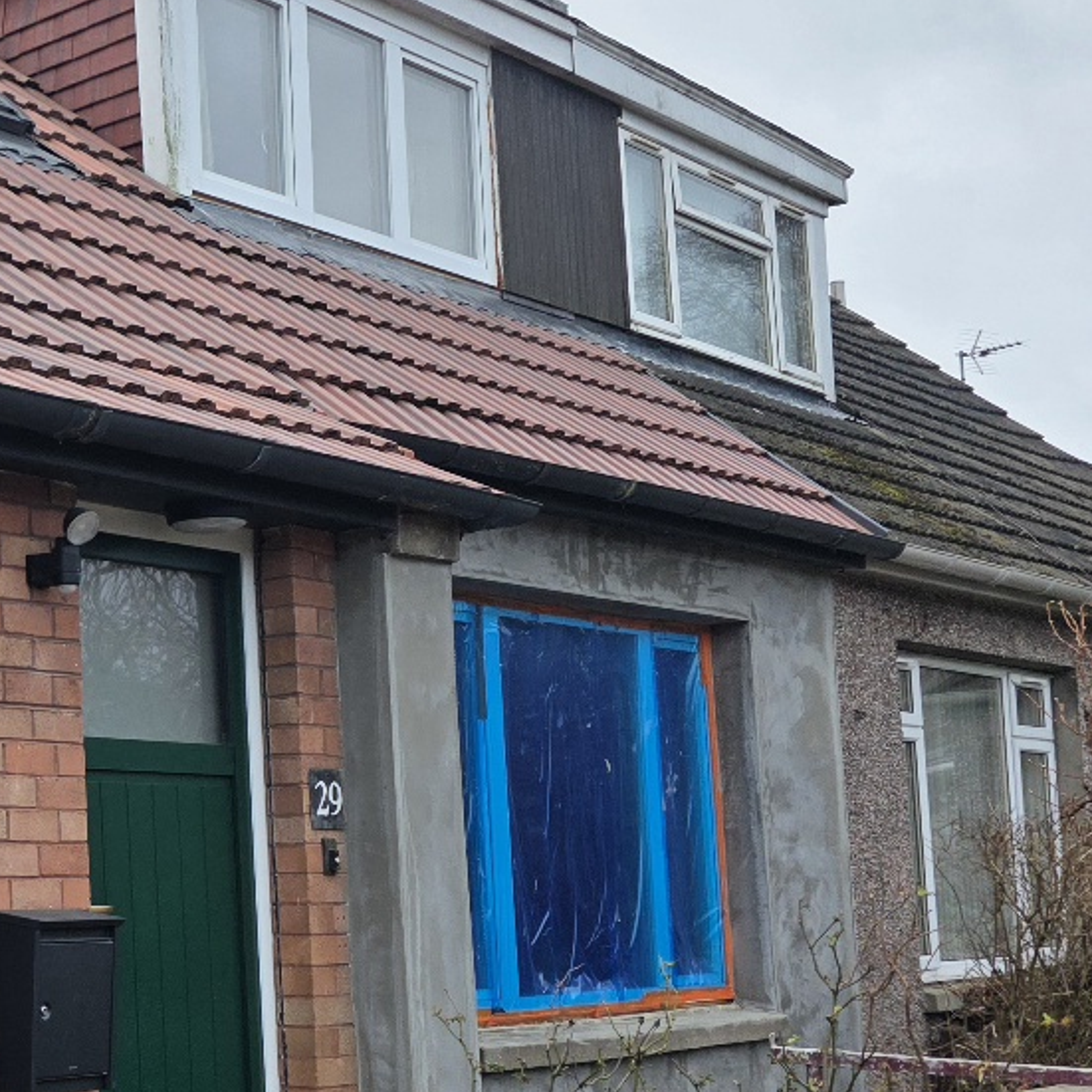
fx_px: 2106
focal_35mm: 59
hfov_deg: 23.9
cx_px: -476
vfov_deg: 29.0
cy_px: 682
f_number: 1.7
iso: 50
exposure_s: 1/370
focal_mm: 6.3
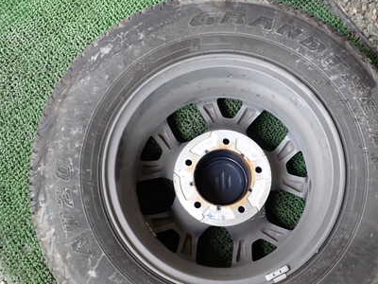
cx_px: 215
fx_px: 491
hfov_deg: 42.0
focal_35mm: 45
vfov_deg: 32.1
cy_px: 170
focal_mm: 5.4
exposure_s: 1/40
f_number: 2.3
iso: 200
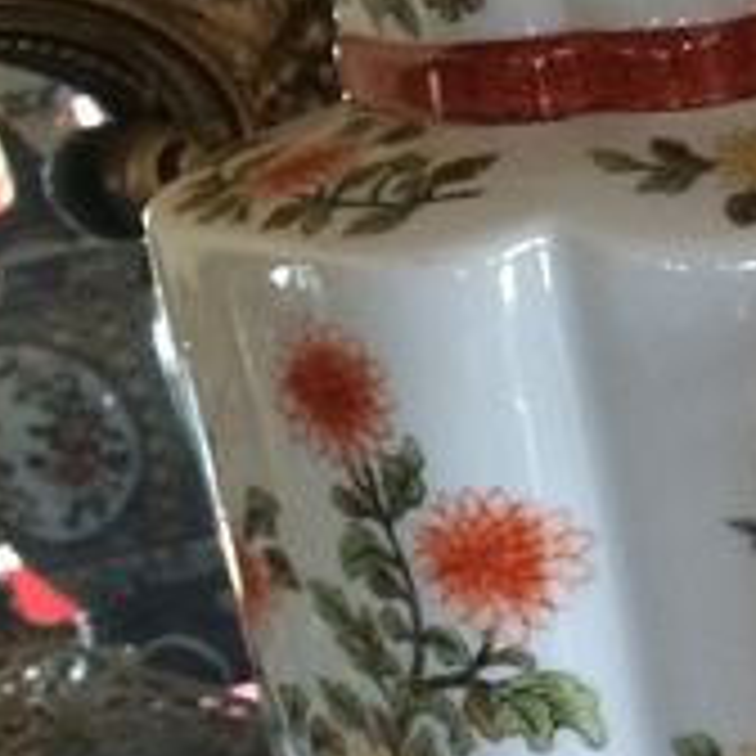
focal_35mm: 142
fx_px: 3509
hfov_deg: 10.8
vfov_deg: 12.0
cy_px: 925
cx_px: 1719
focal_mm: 4.12
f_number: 2.2
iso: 160
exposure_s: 1/30
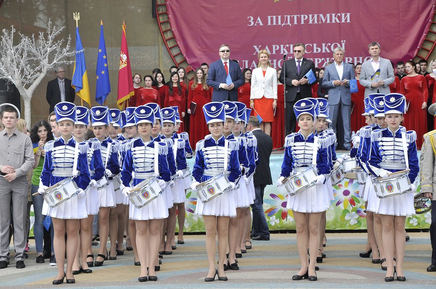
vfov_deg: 11.0
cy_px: 144
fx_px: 1500
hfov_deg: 16.5
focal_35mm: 124
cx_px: 213
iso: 640
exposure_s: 1/800
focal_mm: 80
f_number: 7.1
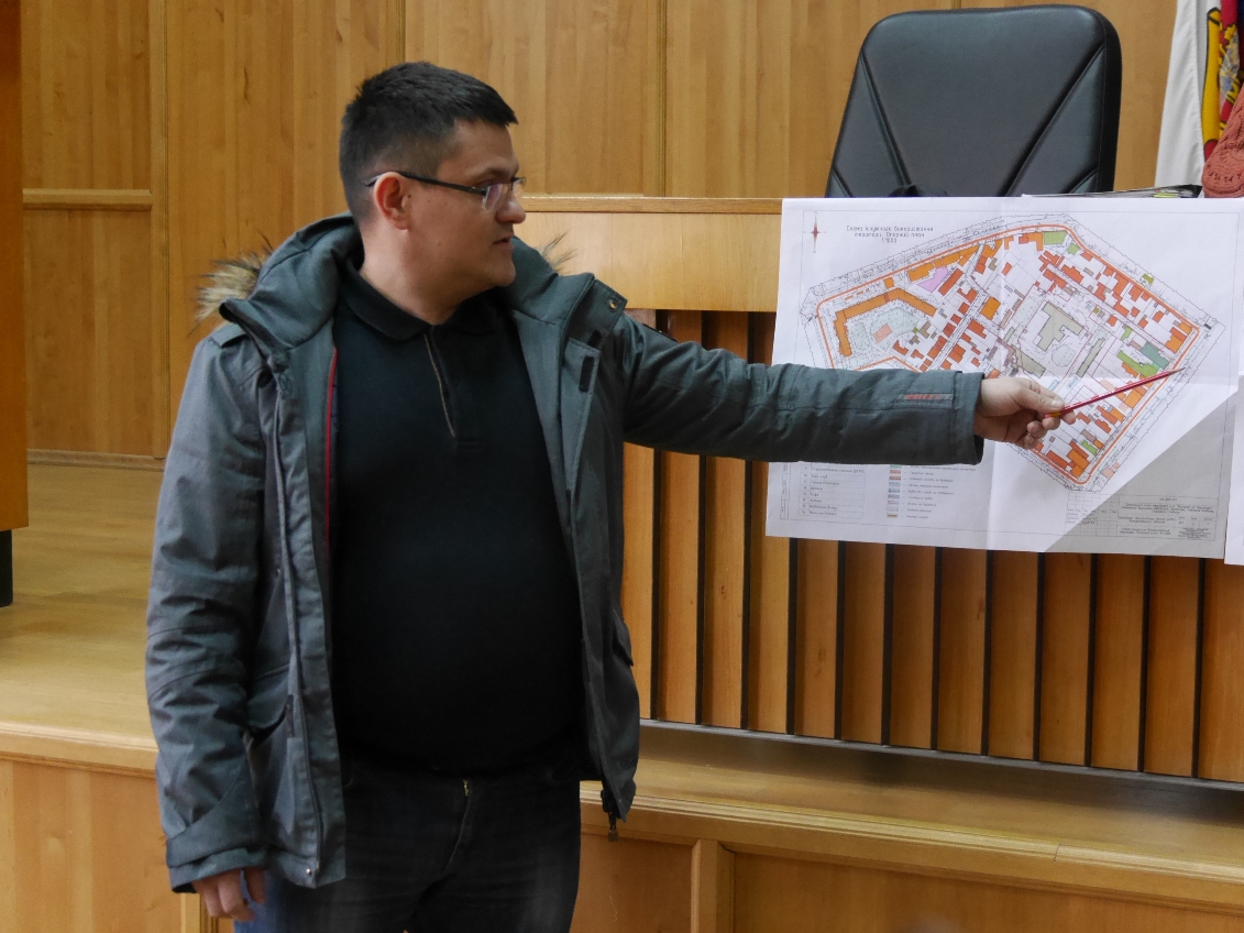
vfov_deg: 22.9
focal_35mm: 64
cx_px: 622
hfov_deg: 30.3
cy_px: 466
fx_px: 2300
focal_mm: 32
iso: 3200
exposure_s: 1/60
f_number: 4.4
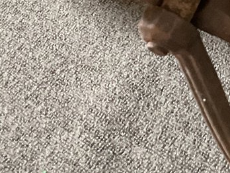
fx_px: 837
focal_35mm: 126
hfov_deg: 15.0
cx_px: 284
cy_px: -91
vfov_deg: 11.3
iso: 320
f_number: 1.8
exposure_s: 1/30
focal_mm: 3
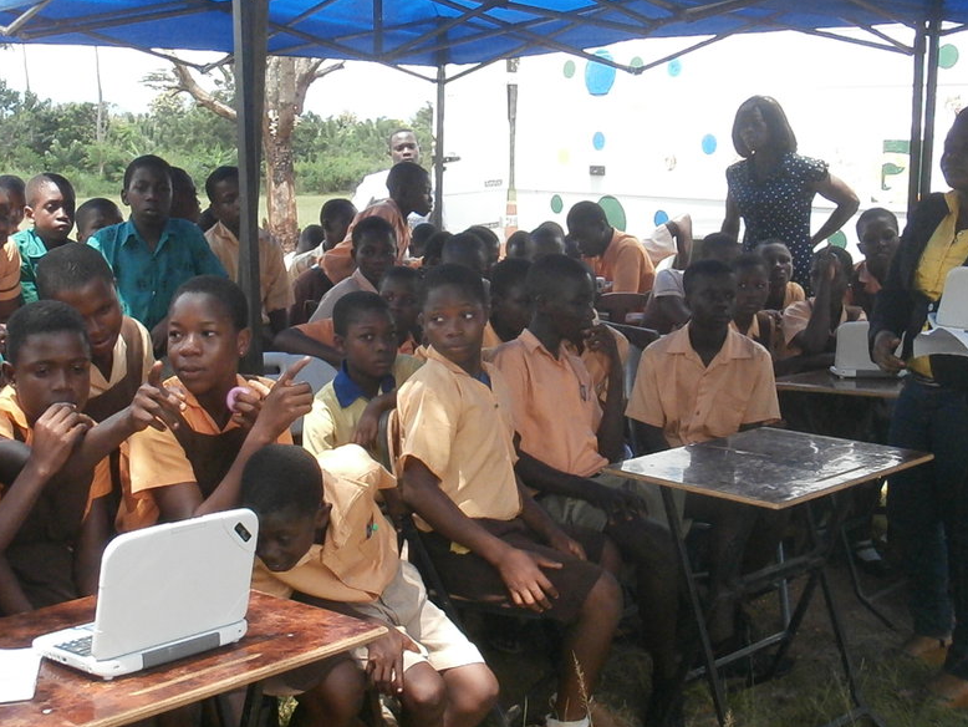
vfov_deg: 29.1
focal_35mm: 50
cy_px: 301
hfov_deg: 38.2
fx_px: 1399
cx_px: 478
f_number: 3.9
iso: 640
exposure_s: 1/800
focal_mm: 6.67
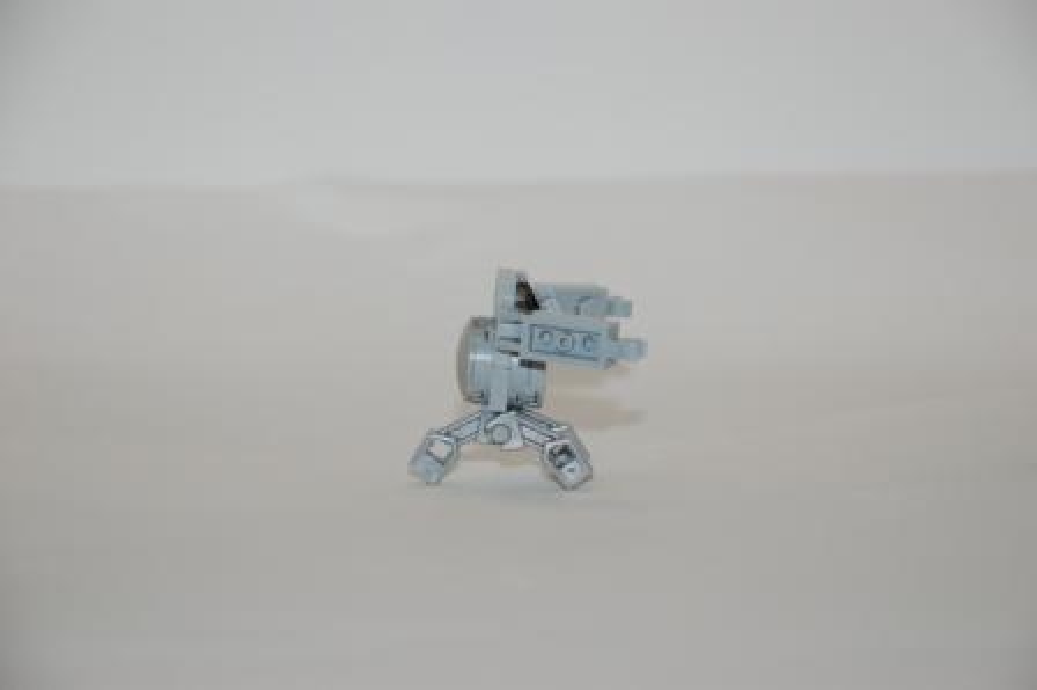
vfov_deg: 10.1
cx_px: 518
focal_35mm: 135
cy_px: 345
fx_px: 3886
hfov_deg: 15.2
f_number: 5.6
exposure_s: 1/60
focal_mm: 90
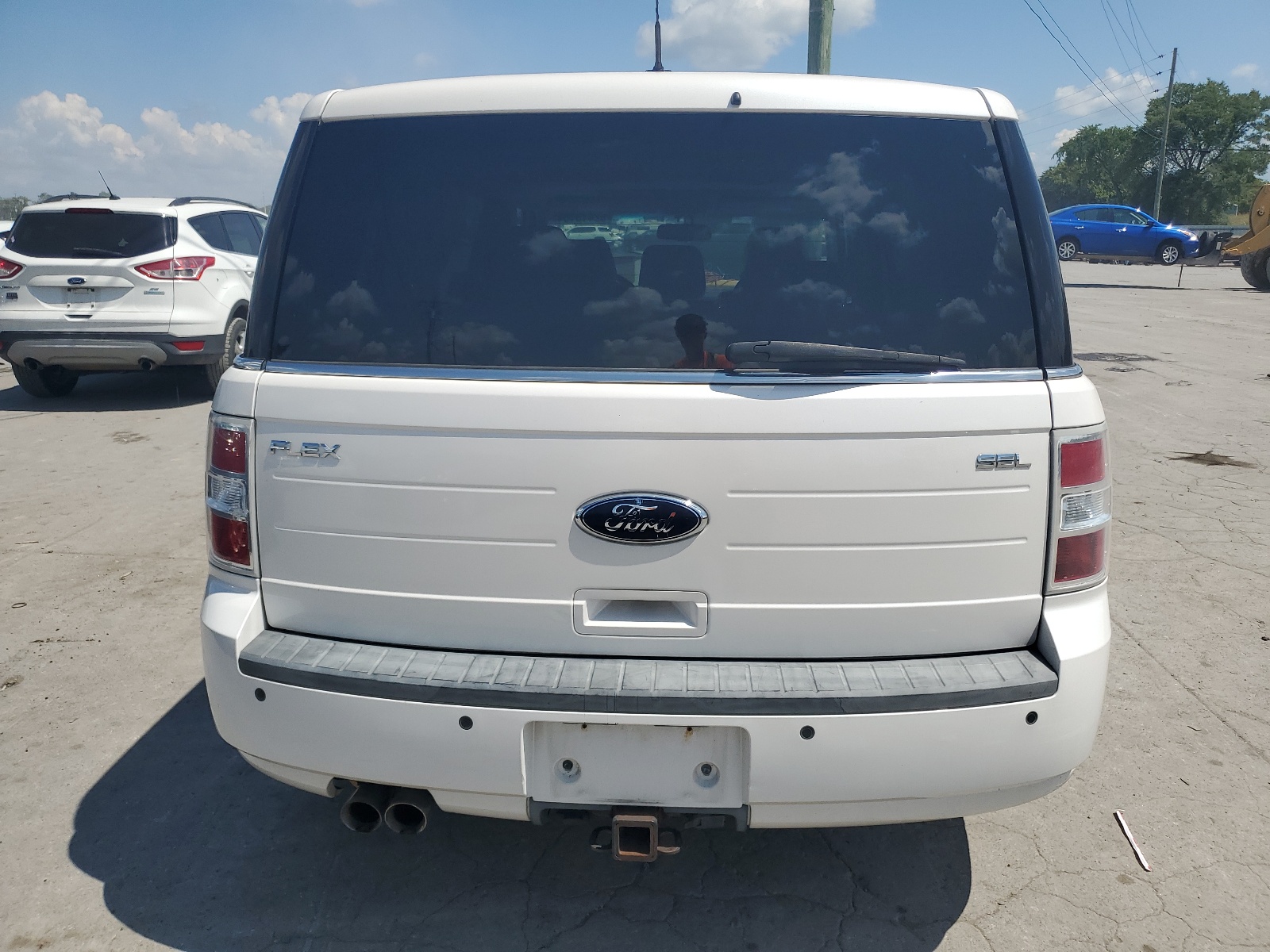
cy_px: 476
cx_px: 635
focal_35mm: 26
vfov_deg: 53.1
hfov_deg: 67.3
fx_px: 954
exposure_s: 1/5000
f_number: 1.5
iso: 50
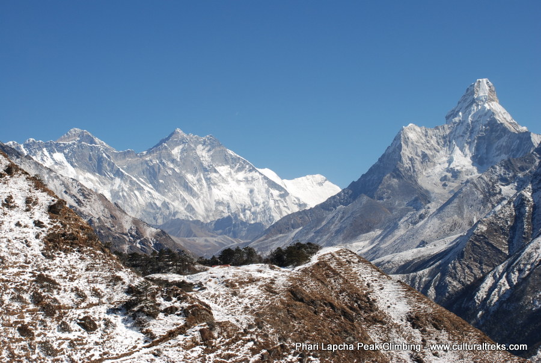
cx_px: 270
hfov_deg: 30.5
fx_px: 993
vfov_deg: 20.7
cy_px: 182
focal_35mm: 66
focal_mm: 44
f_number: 9
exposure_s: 1/250
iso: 100
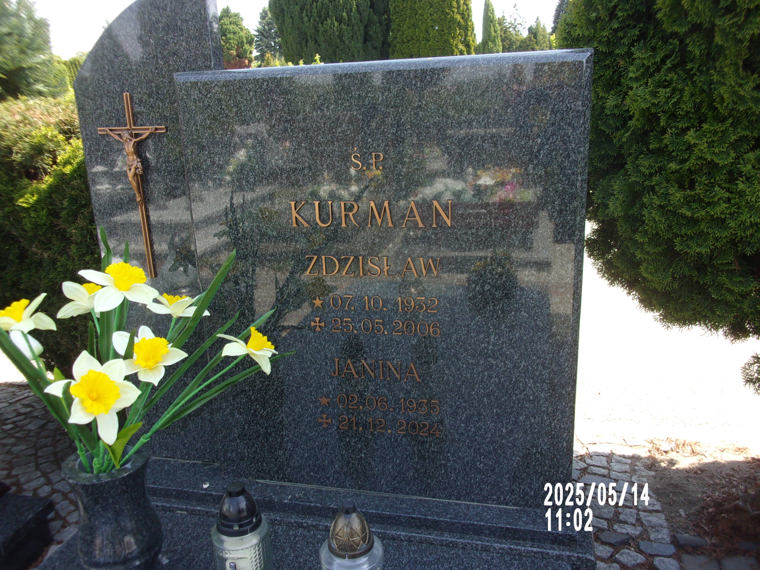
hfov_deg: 63.4
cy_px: 285
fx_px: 615
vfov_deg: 49.7
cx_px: 380
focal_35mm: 28
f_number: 3.9
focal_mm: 5.1
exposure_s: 1/150
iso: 80
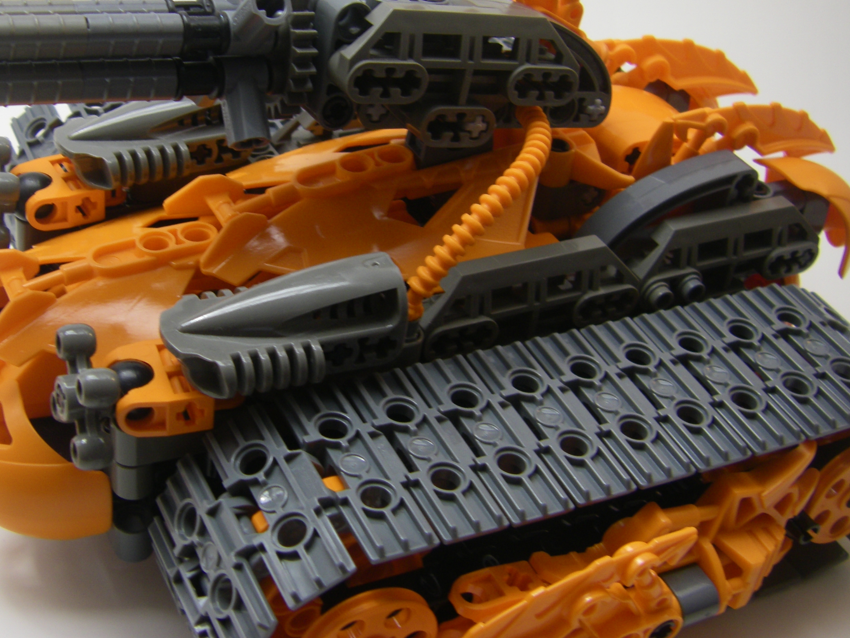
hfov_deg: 36.6
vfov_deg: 28.0
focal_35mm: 52
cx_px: 323
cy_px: 245
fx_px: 1277
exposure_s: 1/50
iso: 80
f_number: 3.5
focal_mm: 6.3
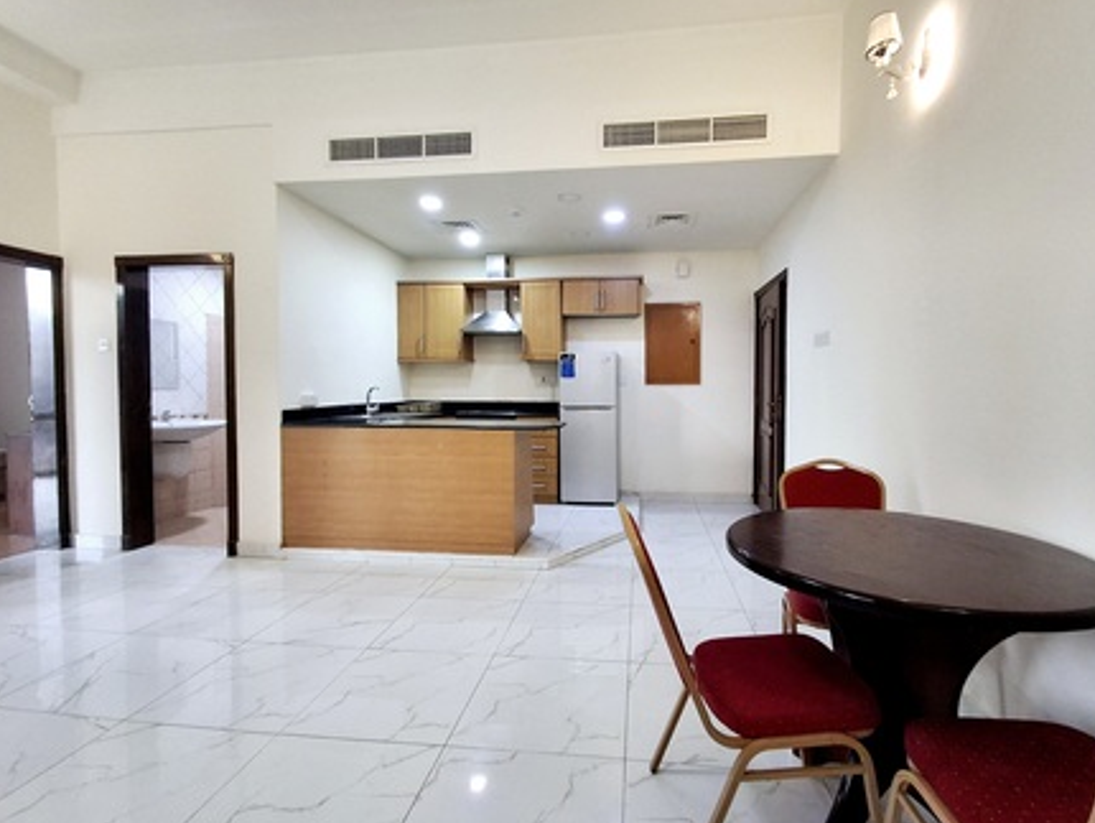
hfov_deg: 91.0
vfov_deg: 74.8
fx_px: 538
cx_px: 569
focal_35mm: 17
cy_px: 404
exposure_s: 1/40
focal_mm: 1.64
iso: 160
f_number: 2.2
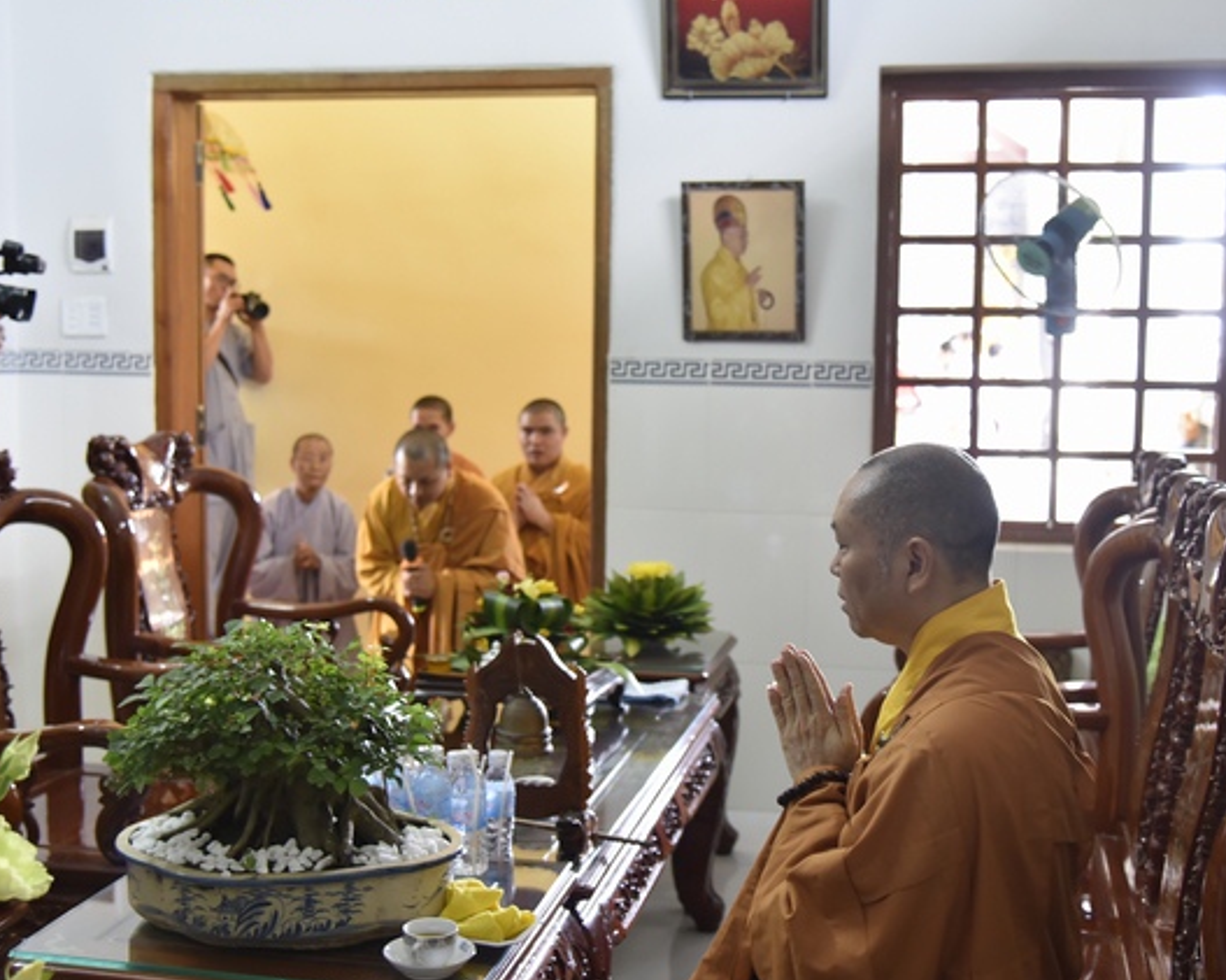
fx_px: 1596
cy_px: 488
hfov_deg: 42.0
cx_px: 672
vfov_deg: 34.1
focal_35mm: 44
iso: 1000
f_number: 4
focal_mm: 38
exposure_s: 1/25
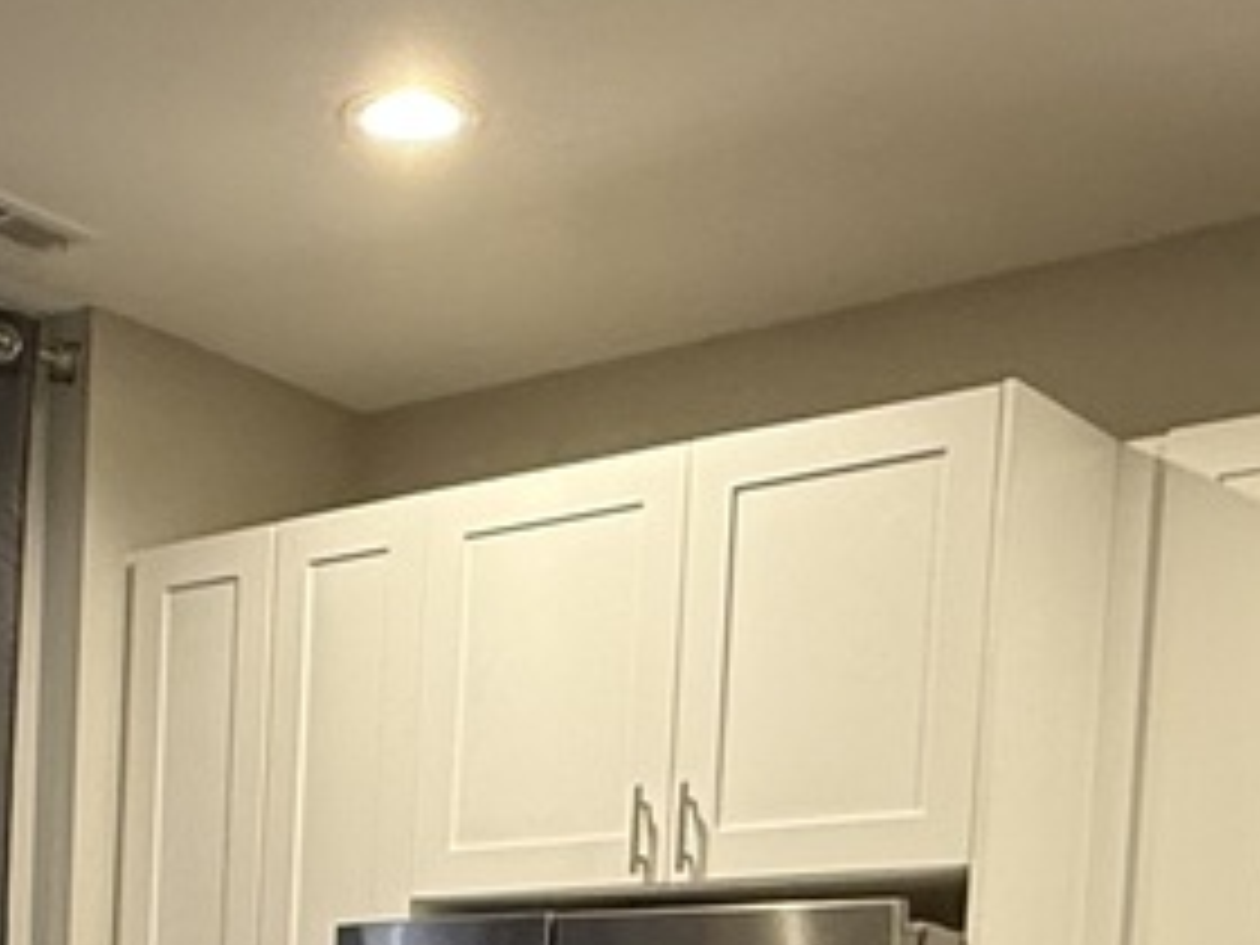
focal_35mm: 72
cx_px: 198
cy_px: 1462
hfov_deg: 26.4
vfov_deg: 18.0
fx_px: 2621
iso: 400
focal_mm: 2.22
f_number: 2.2
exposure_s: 1/60
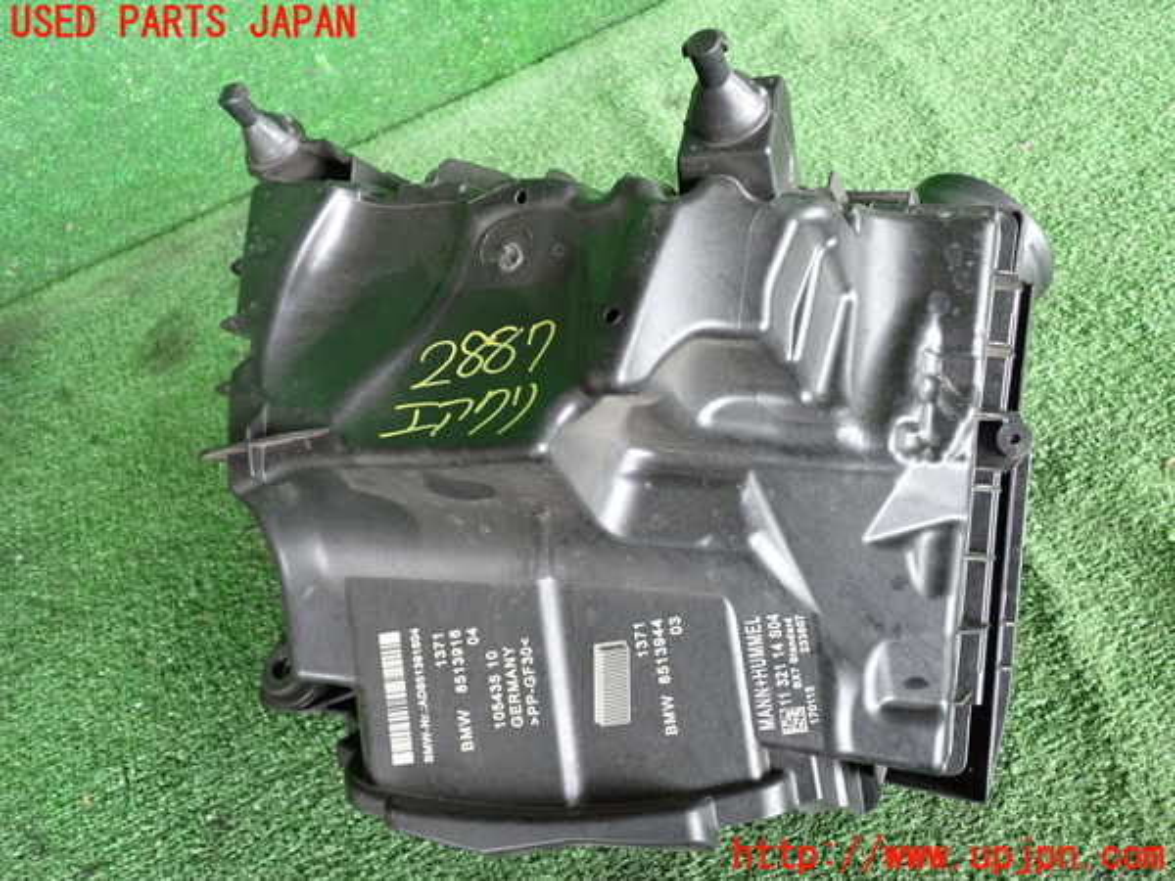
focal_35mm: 30
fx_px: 1018
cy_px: 440
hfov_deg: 60.0
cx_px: 588
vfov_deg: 46.8
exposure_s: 1/125
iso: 1000
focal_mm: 5.4
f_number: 2.3
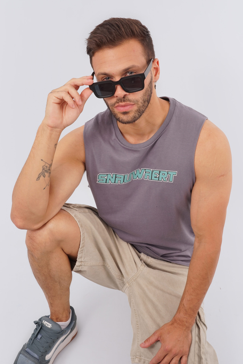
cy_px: 182
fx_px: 466
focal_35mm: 46
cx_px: 122
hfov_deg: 29.2
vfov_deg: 42.7
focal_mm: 46
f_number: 14
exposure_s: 1/125
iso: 160
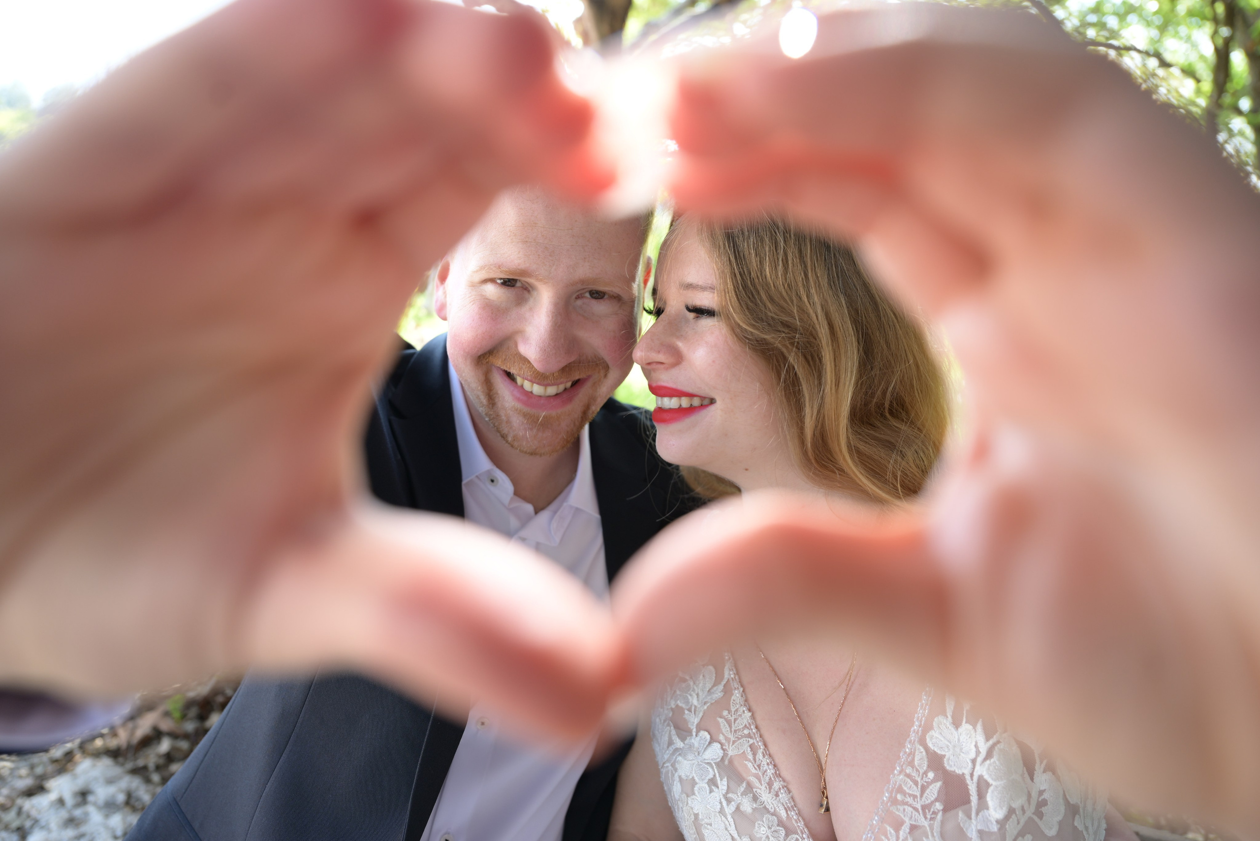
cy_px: 420
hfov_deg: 73.7
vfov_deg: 53.2
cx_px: 630
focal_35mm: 24
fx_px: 840
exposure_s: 1/100
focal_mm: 24
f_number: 3.5
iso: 125
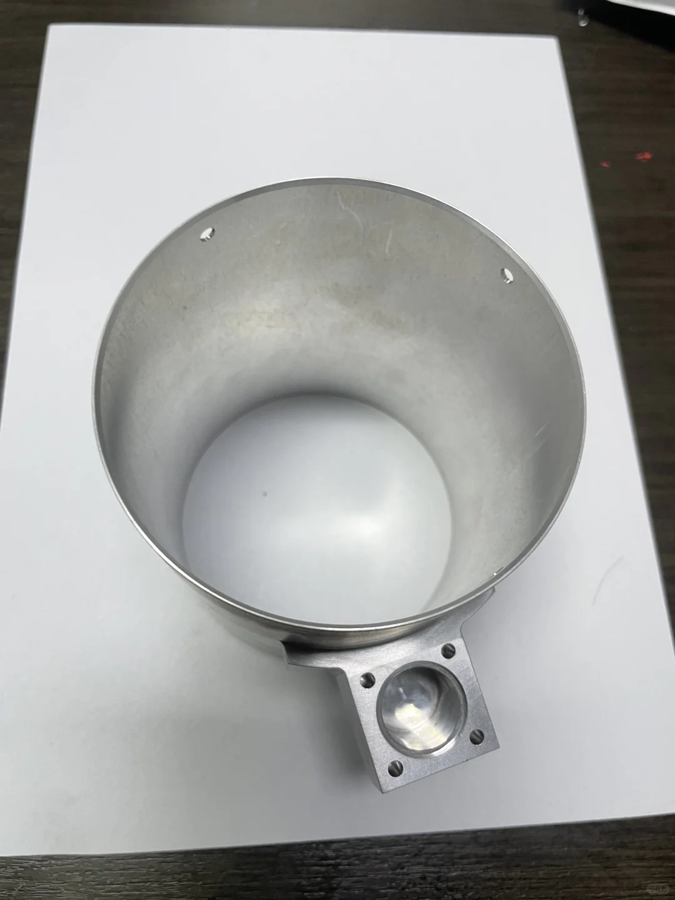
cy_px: 450
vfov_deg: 67.3
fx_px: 676
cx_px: 338
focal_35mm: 26
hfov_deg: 53.1
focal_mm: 4.2
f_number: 1.6
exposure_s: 1/50
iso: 64
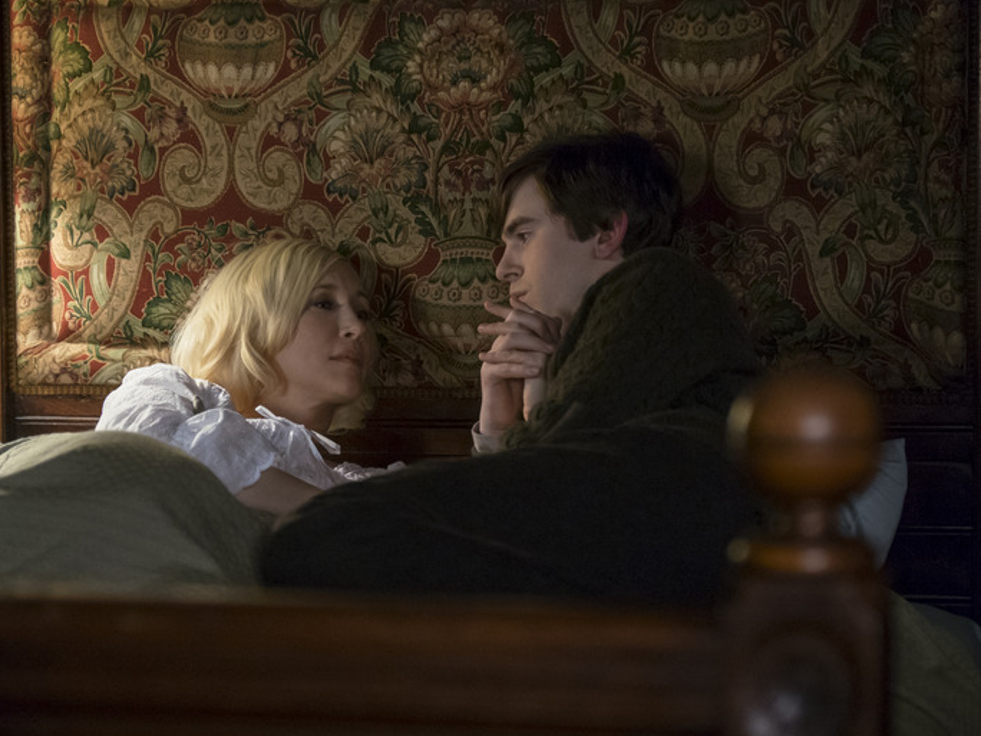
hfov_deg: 21.5
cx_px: 485
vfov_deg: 16.2
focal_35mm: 91
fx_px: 2579
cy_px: 366
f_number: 2.8
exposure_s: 1/180
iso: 3200
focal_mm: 55
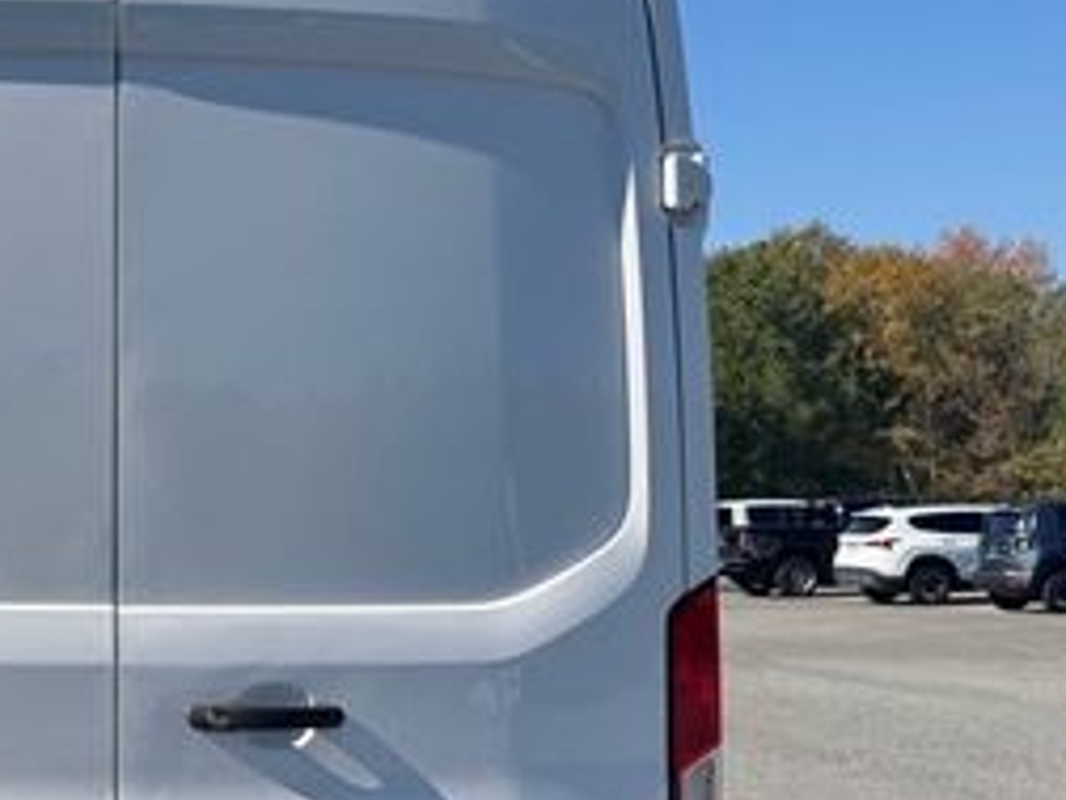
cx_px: 80
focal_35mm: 61
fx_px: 1878
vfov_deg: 23.9
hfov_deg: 30.1
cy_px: 546
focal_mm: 6.76
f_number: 1.78
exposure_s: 1/4310
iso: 80
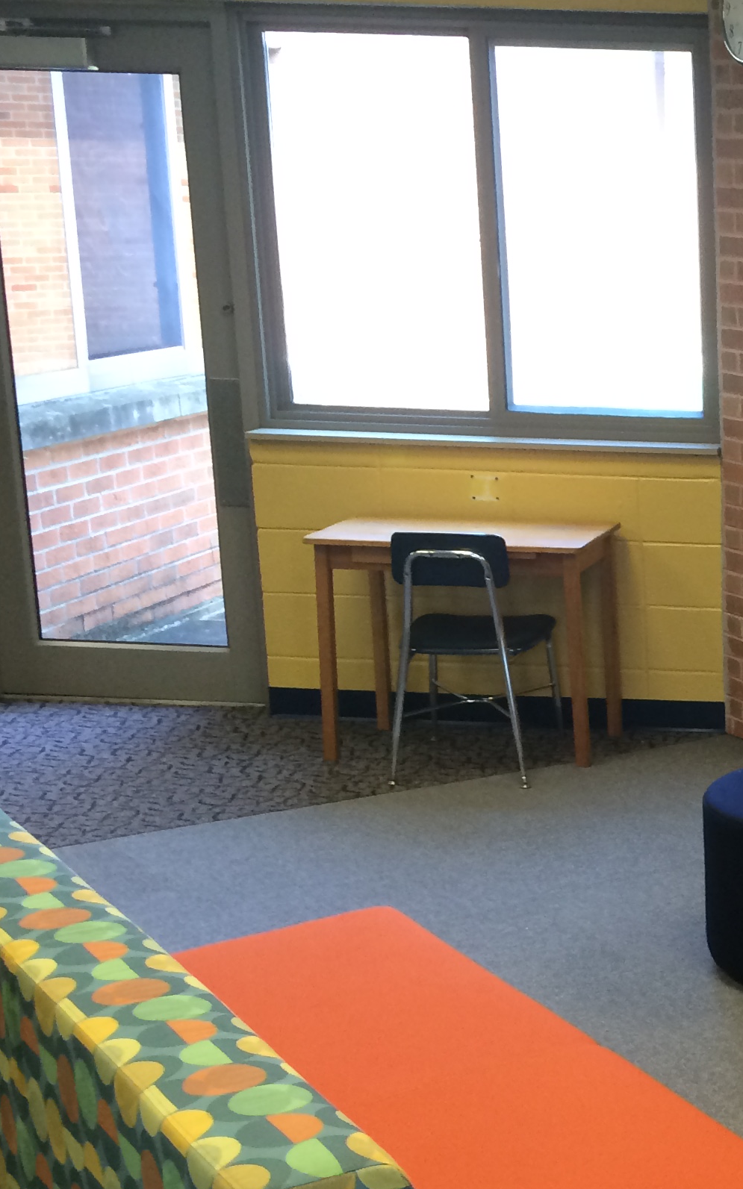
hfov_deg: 18.5
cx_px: 1086
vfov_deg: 32.3
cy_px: 734
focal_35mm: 63
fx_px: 2042
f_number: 2.2
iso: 40
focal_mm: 4.15
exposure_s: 1/30
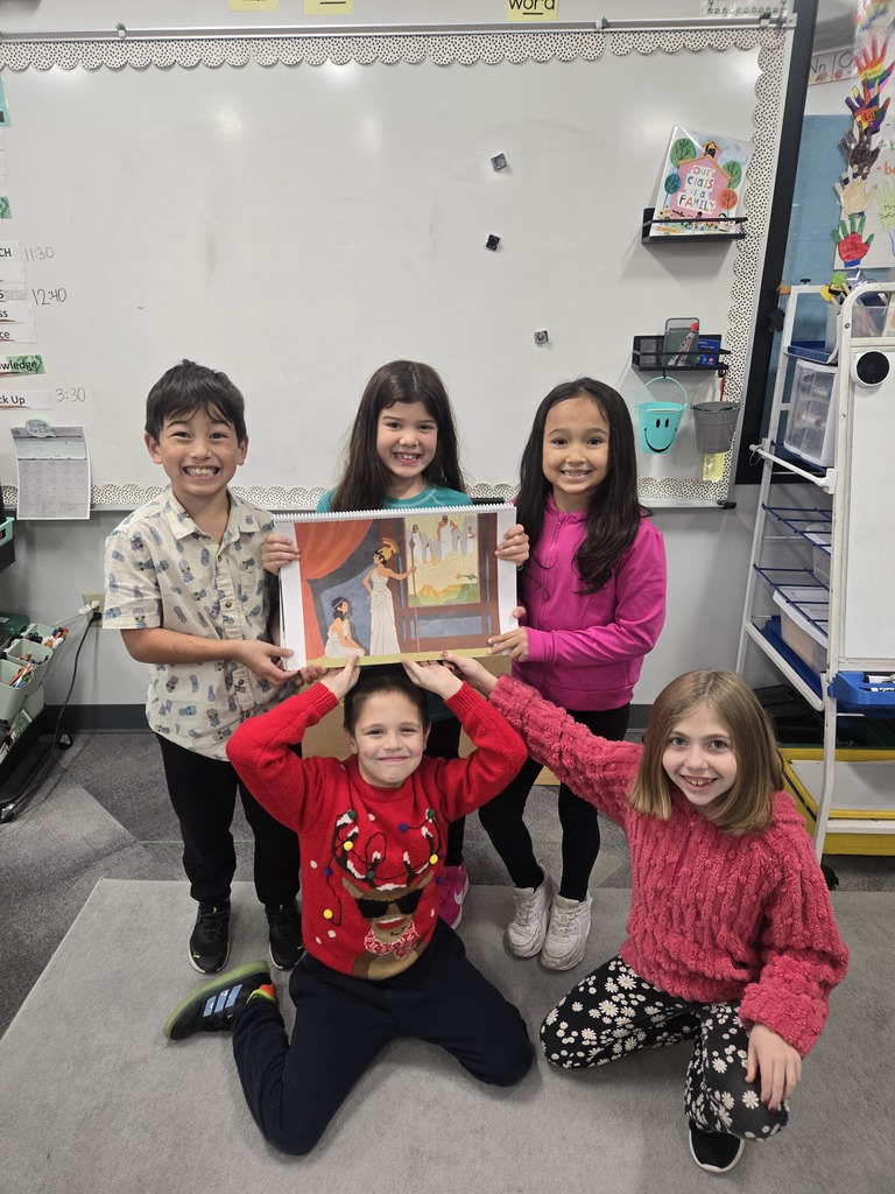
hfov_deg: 58.9
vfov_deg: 73.9
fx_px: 793
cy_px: 597
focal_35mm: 23
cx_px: 448
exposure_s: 1/120
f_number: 1.8
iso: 250
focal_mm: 5.4
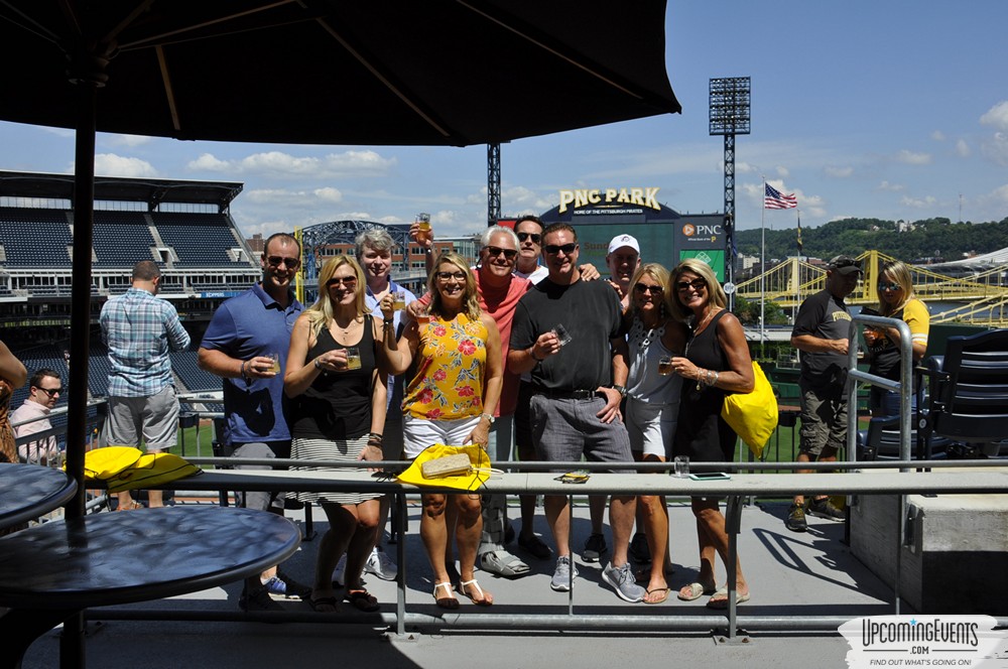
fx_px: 923
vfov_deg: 39.9
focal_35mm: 33
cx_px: 504
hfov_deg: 57.3
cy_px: 334
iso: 200
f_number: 9
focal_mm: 22
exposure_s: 1/320
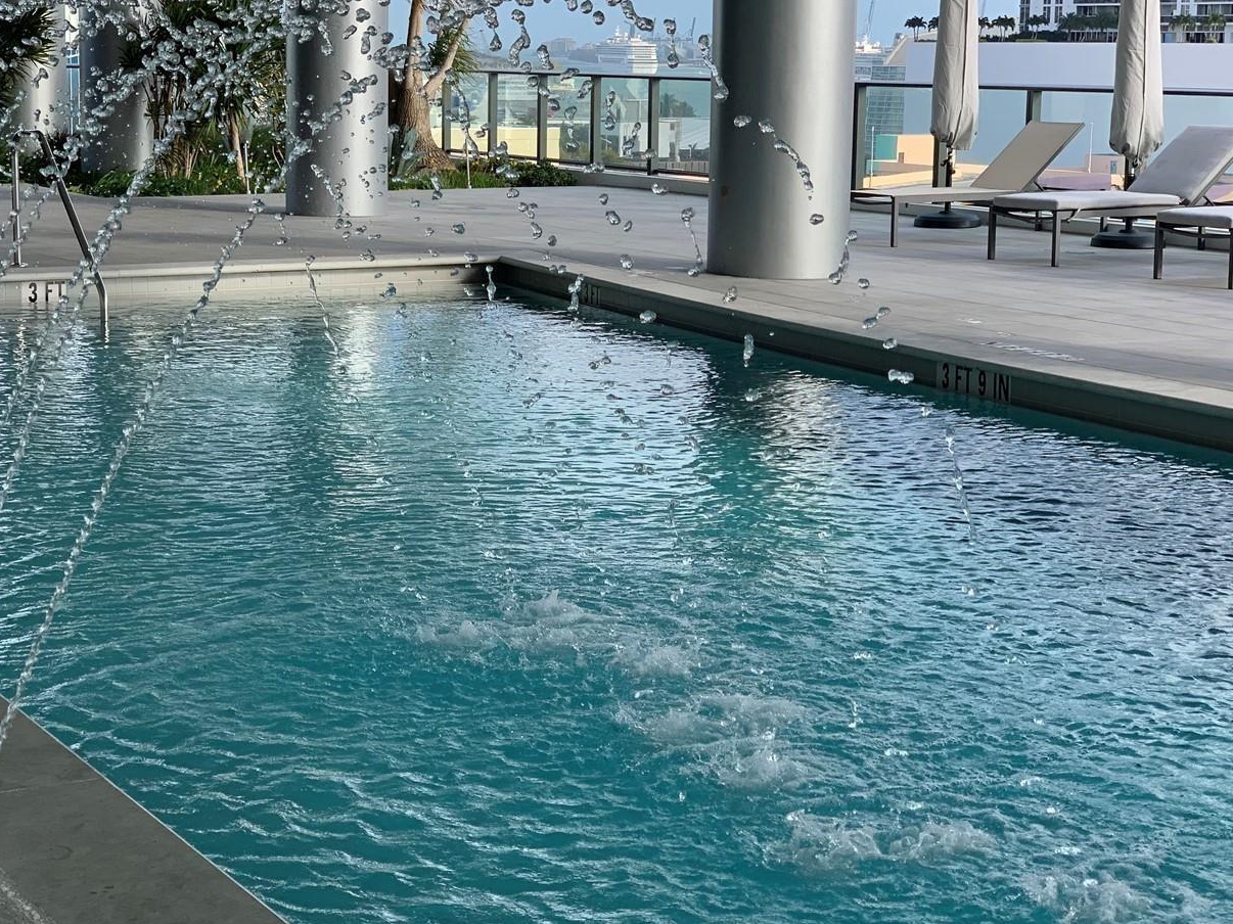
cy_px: 369
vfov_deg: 21.3
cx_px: 464
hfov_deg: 28.1
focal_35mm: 69
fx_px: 2457
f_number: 2.4
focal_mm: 6
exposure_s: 1/345
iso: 16
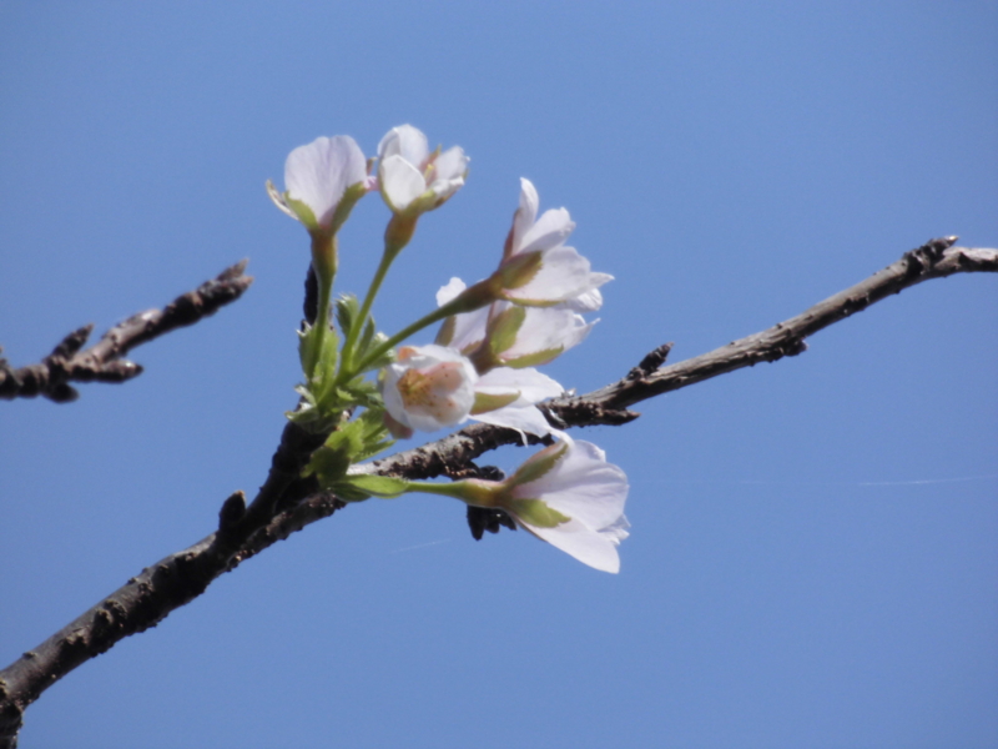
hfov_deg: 3.3
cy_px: 374
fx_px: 17298
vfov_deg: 2.5
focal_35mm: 600
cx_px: 499
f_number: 6.9
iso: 125
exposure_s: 1/500
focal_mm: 108
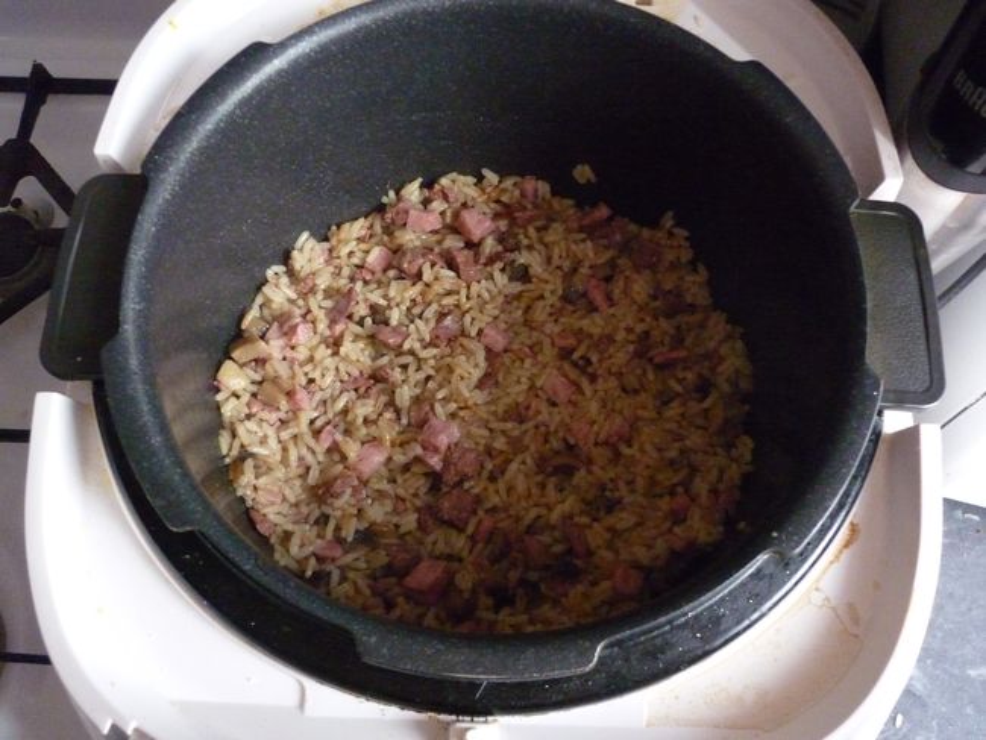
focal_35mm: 33
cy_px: 370
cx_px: 493
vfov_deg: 43.0
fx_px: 940
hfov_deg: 55.3
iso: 800
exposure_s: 1/20
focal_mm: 5.5
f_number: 2.8
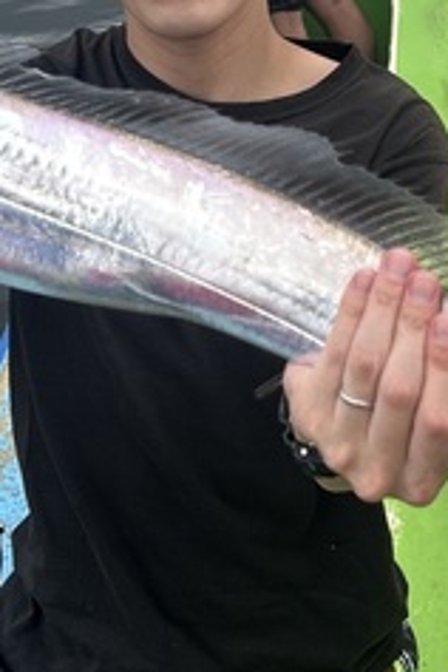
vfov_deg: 27.6
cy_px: 261
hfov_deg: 18.7
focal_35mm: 73
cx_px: 227
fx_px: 1363
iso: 50
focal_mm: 5.7
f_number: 1.5
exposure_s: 1/1724
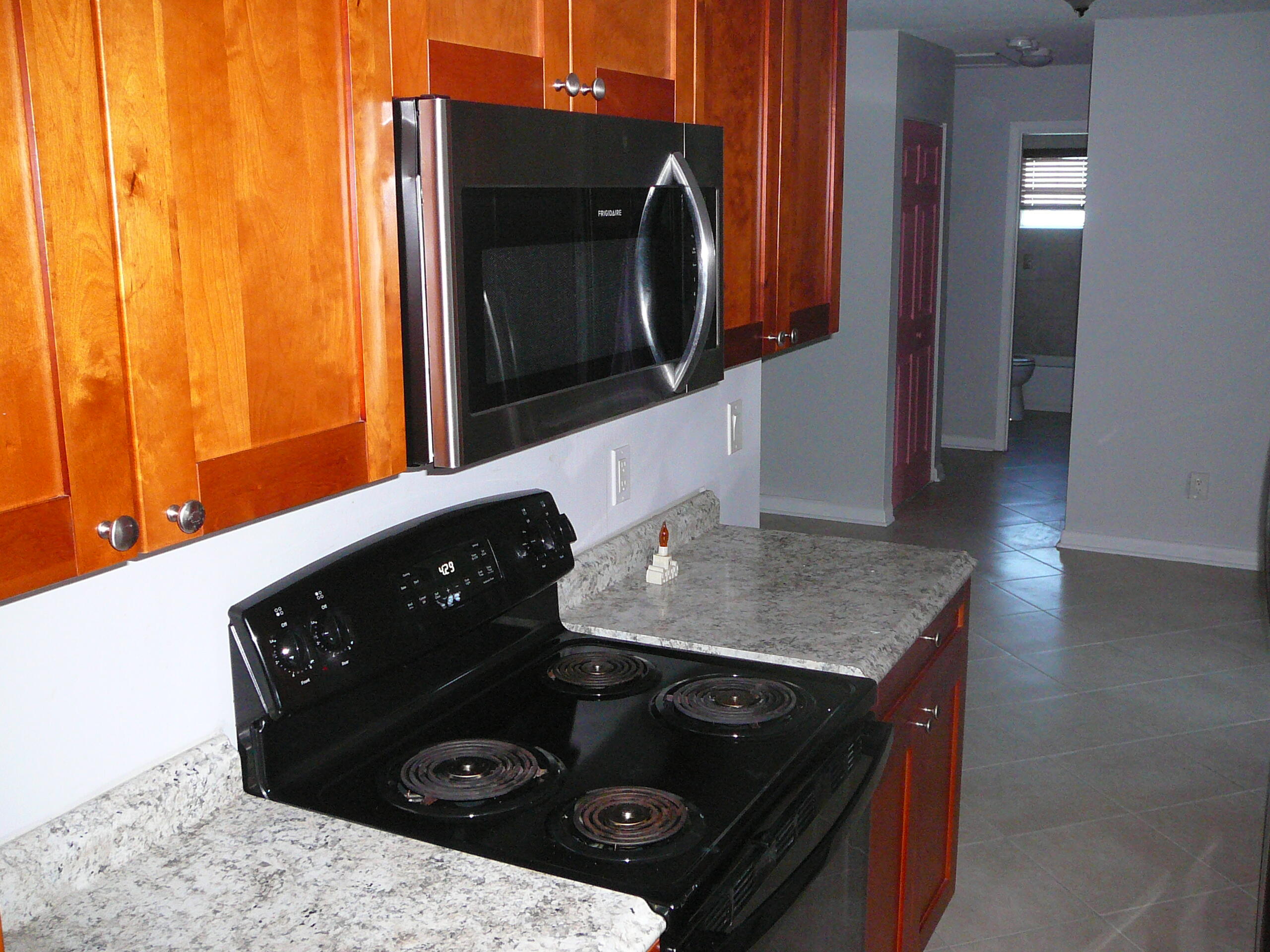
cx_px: 635
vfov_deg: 40.7
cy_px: 476
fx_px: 1284
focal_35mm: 35
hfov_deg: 52.6
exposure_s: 1/30
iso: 320
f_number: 2.8
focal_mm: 5.2
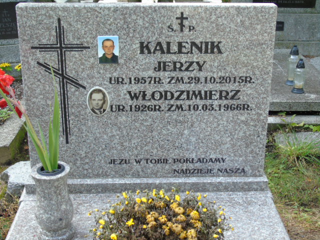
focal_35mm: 54
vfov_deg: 27.0
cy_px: 120
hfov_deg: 35.5
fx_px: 499
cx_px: 160
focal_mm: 9.6
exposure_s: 1/40
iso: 80
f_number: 4.3
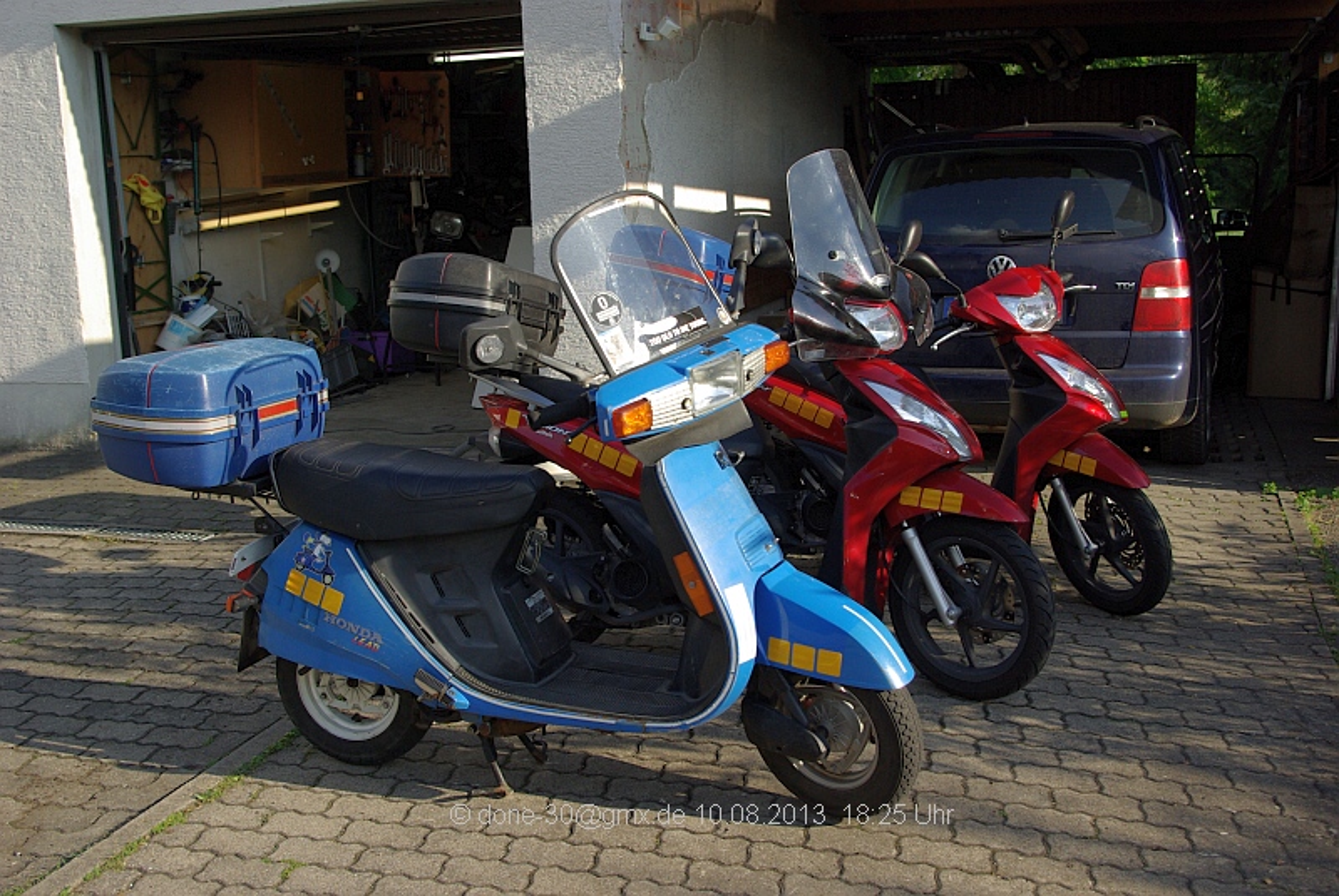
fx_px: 1467
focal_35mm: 39
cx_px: 670
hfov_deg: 49.1
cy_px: 448
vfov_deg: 34.0
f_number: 5.6
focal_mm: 26.25
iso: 200
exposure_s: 1/800
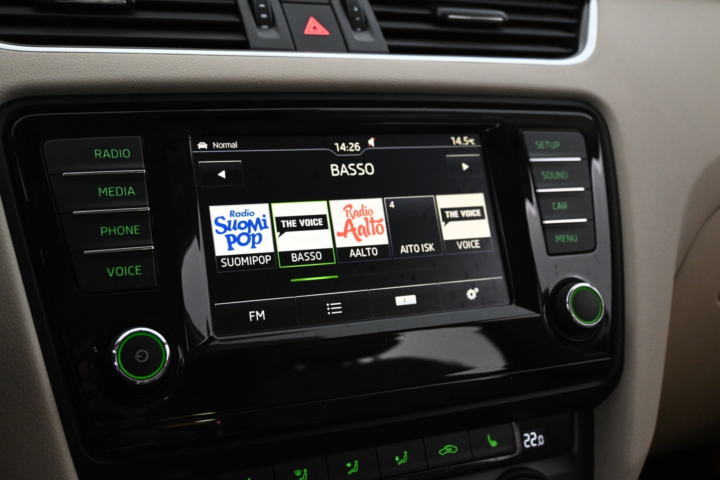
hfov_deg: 48.7
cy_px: 240
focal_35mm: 40
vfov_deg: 33.6
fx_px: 795
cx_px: 360
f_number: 4.5
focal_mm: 26.5
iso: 2800
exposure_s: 1/40
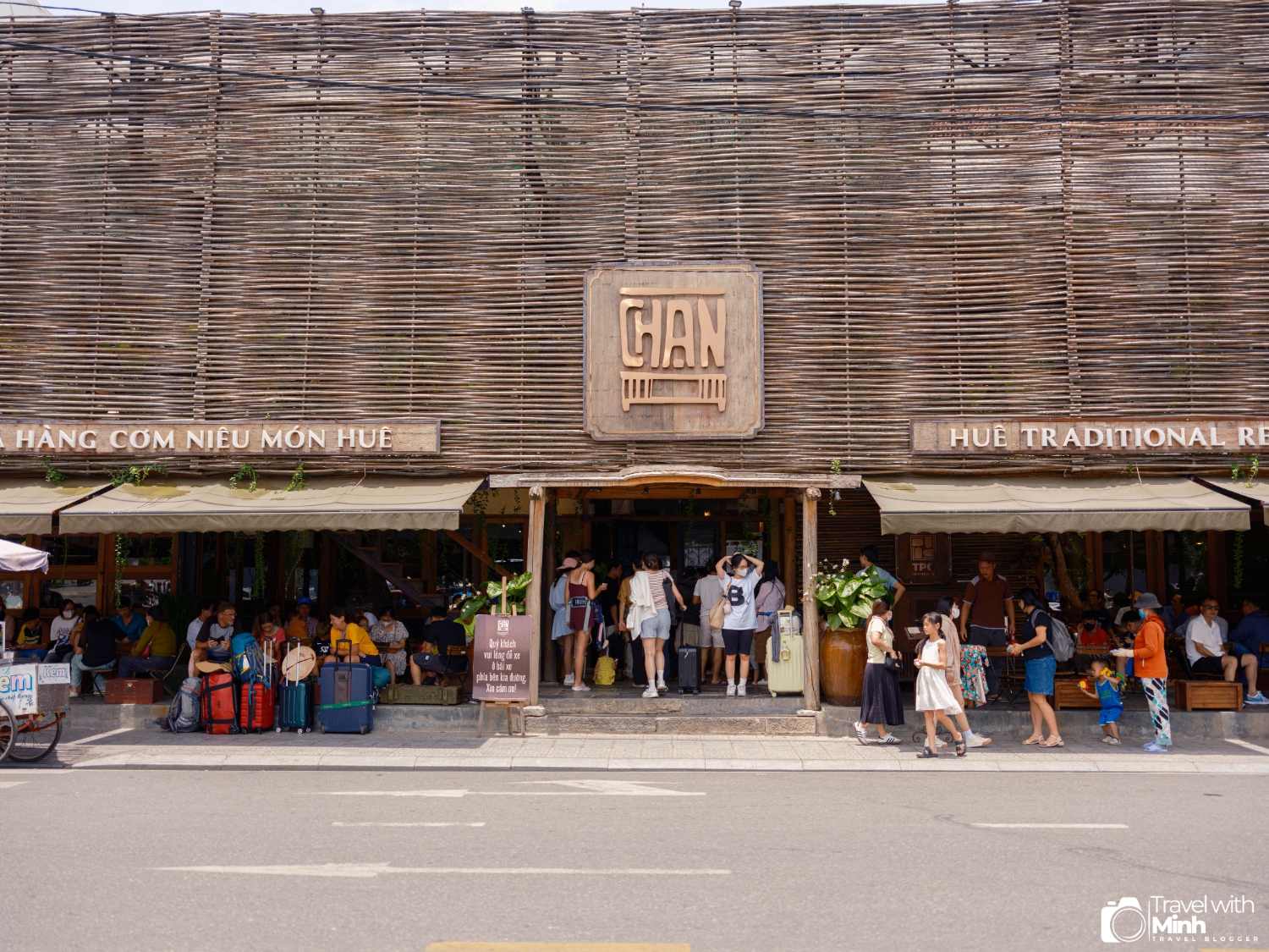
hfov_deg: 51.4
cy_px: 476
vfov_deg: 39.7
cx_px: 634
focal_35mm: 36
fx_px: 1320
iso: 200
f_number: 2.8
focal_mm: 45
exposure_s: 1/850
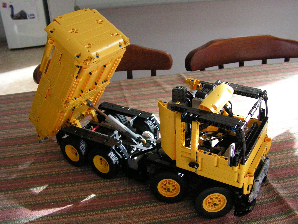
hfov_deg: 49.0
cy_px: 112
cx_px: 149
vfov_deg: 37.7
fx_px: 327
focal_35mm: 38
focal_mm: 6.4
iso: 125
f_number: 3.2
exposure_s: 1/40
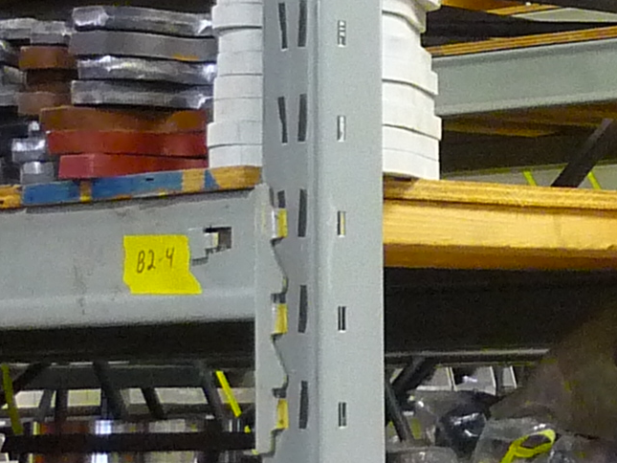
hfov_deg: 11.6
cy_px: 53
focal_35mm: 167
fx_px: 2977
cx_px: 698
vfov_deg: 8.9
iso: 400
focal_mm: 5.5
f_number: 2.8
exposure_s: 1/25
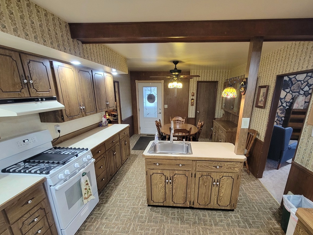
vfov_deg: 77.4
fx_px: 145
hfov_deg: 94.4
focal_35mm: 16
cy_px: 139
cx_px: 166
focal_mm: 2.2
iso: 400
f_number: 2.2
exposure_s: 1/30
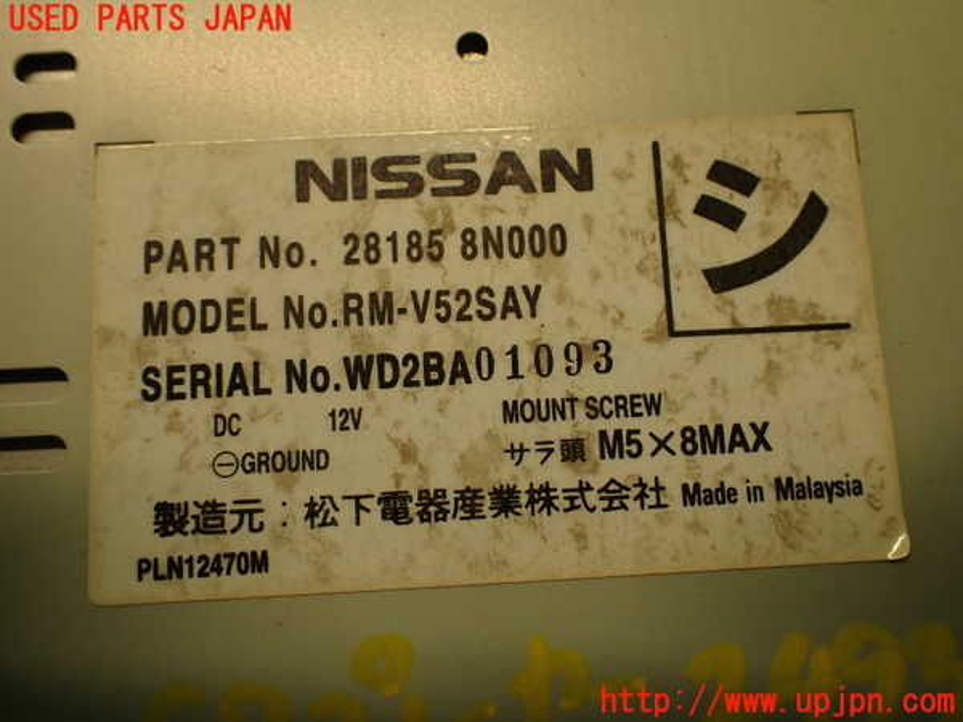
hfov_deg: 56.8
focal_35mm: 32
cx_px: 482
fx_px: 890
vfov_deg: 44.2
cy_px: 361
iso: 160
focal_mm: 5.79
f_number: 2.4
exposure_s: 1/60
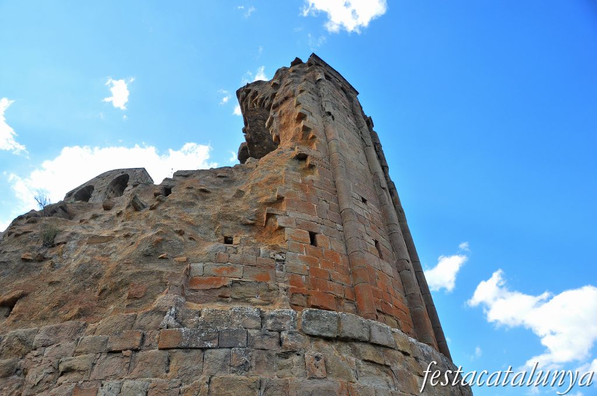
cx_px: 298
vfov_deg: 47.8
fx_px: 447
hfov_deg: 67.4
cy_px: 198
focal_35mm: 27
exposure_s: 1/250
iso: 500
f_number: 8
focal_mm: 18
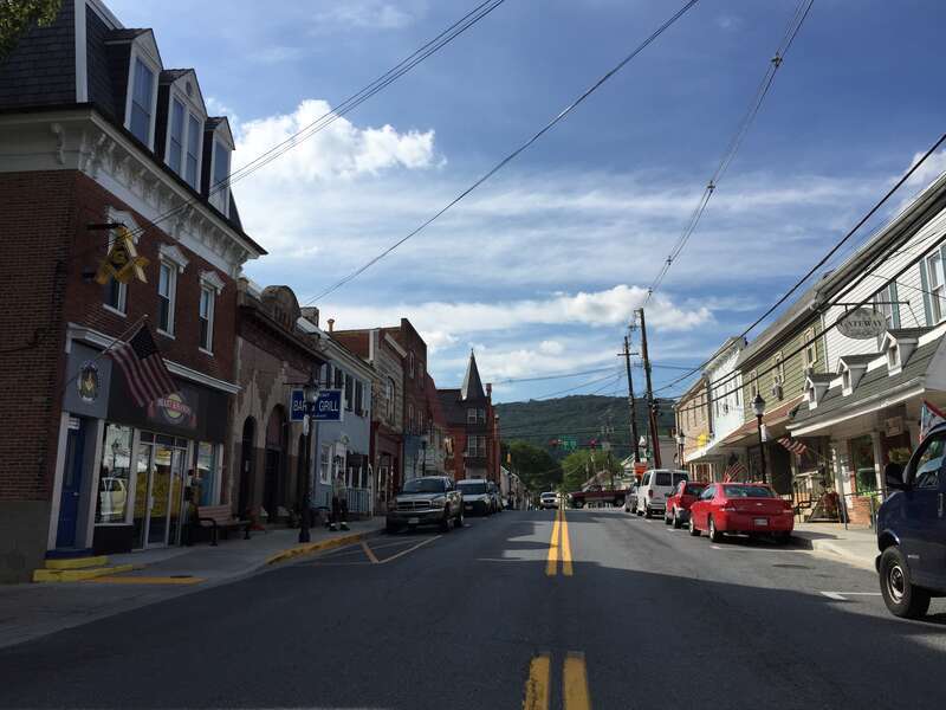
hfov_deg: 61.7
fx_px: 793
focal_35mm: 29
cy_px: 355
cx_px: 473
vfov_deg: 48.2
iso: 32
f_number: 2.2
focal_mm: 4.15
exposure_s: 1/2825
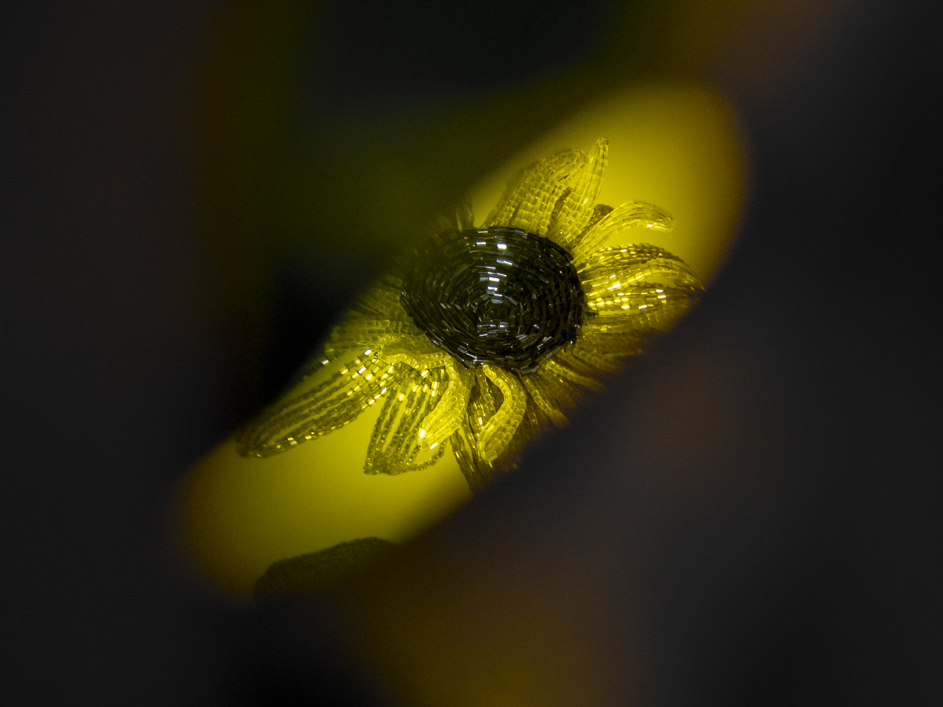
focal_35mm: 162
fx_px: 4413
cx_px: 470
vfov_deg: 9.2
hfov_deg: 12.2
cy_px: 454
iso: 1600
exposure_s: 1/60
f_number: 3.9
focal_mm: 40.84
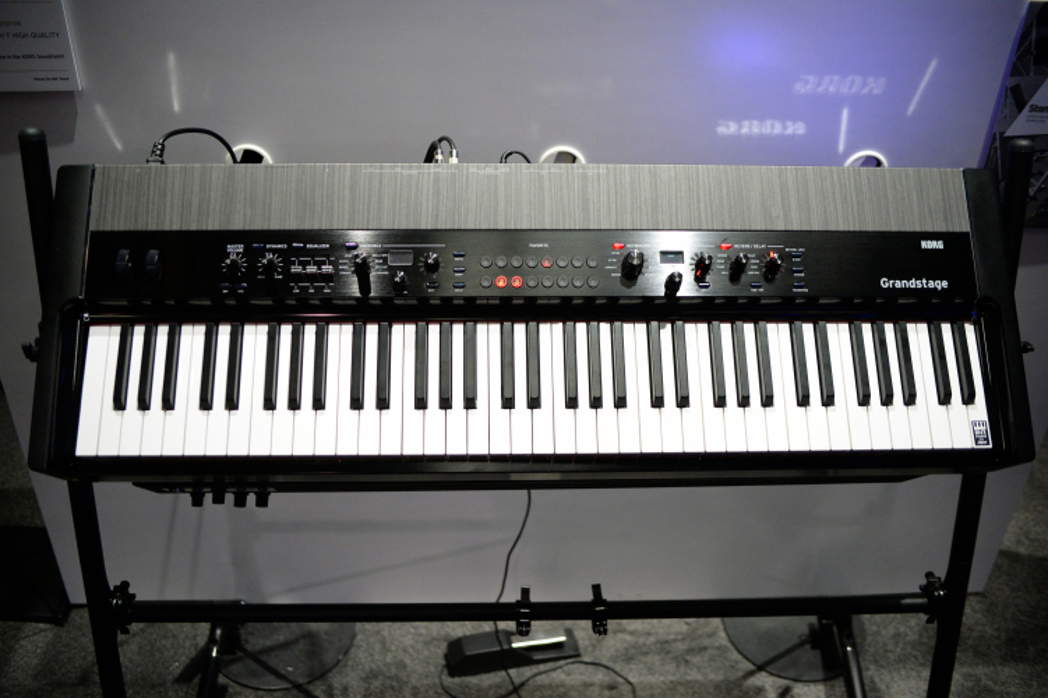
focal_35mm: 35
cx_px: 524
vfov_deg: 37.8
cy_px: 349
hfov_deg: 54.5
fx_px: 1018
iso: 6400
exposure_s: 1/2000
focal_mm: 35
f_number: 3.5
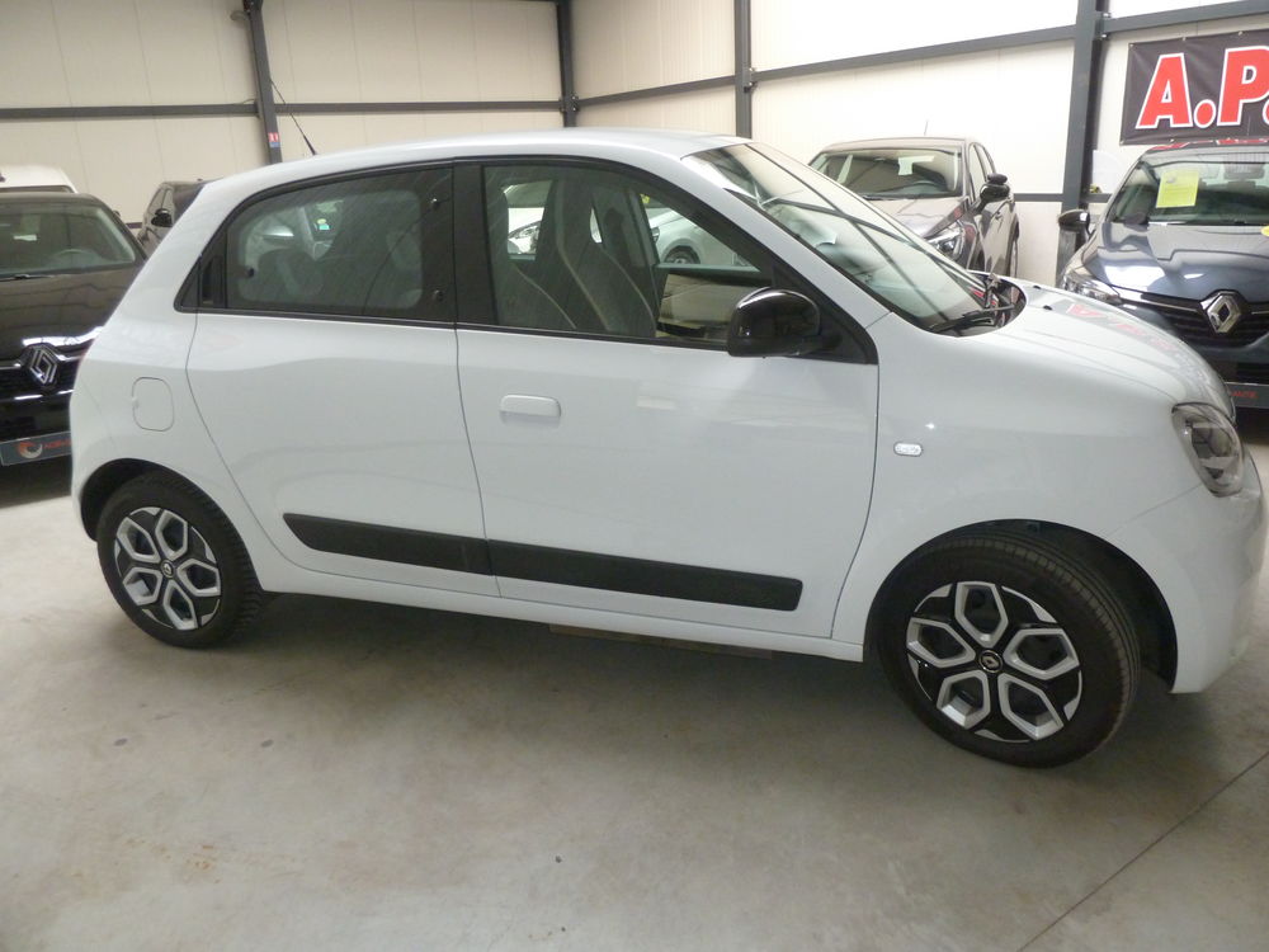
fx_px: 916
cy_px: 476
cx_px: 634
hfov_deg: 69.4
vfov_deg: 54.9
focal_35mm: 25
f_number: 3.3
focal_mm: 4.1
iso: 320
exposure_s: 1/30
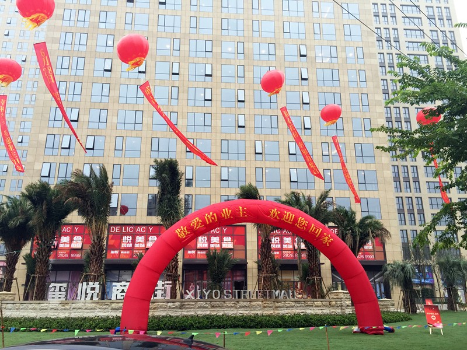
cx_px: 234
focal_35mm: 29
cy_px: 175
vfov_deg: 48.2
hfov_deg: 61.7
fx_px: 391
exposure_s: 1/299
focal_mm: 4.15
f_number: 2.2
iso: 32
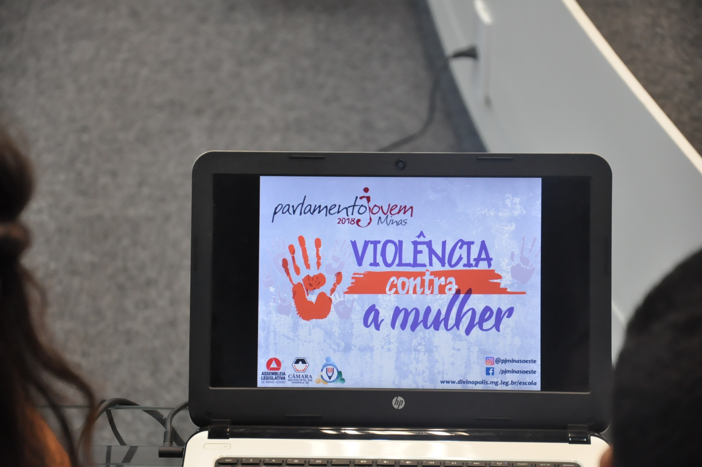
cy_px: 234
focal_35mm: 158
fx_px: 3067
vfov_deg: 8.7
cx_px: 351
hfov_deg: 13.1
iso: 2000
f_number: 5.6
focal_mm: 105
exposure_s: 1/100
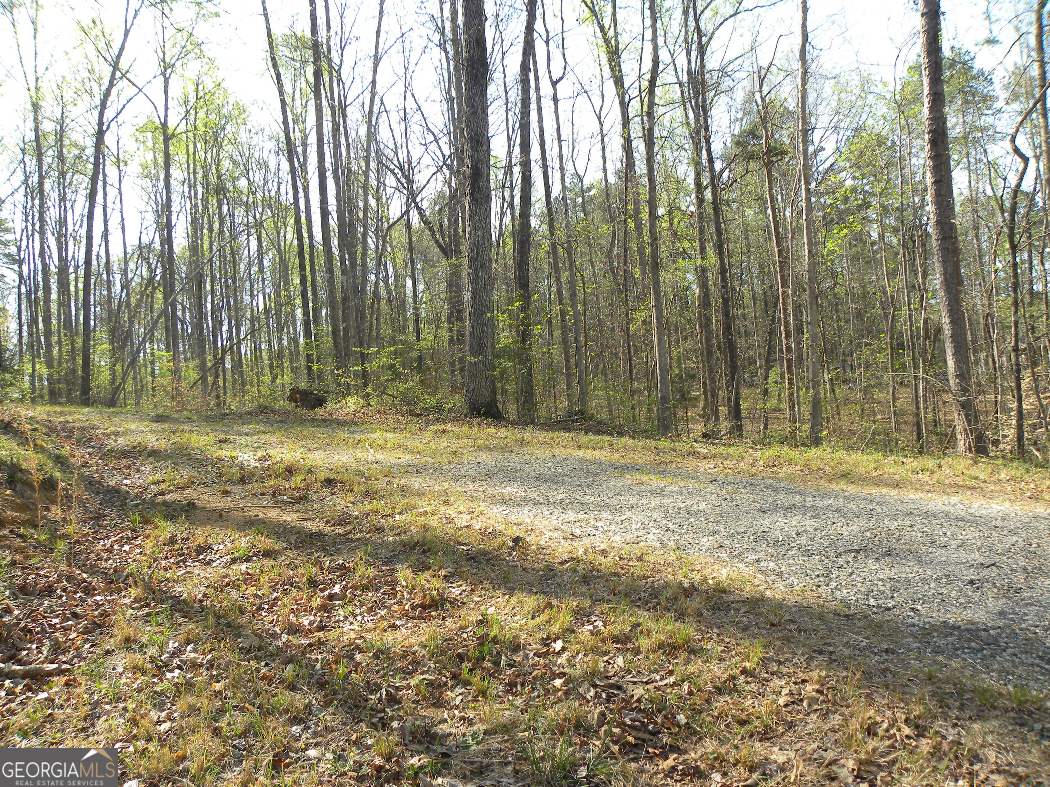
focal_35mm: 26
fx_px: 789
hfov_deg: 67.3
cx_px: 525
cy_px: 394
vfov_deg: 53.1
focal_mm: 4.6
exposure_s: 1/133
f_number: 4
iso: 64
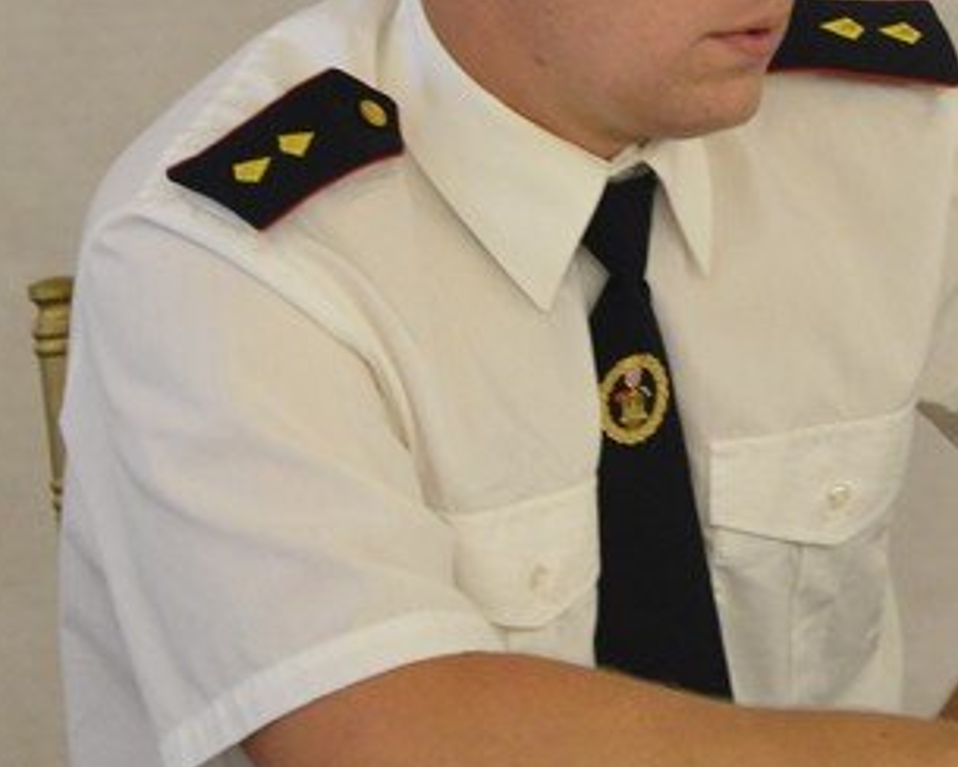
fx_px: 7684
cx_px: 798
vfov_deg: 5.7
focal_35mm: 271
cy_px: 0
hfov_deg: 7.1
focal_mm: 105
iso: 4500
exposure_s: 1/125
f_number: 5.3
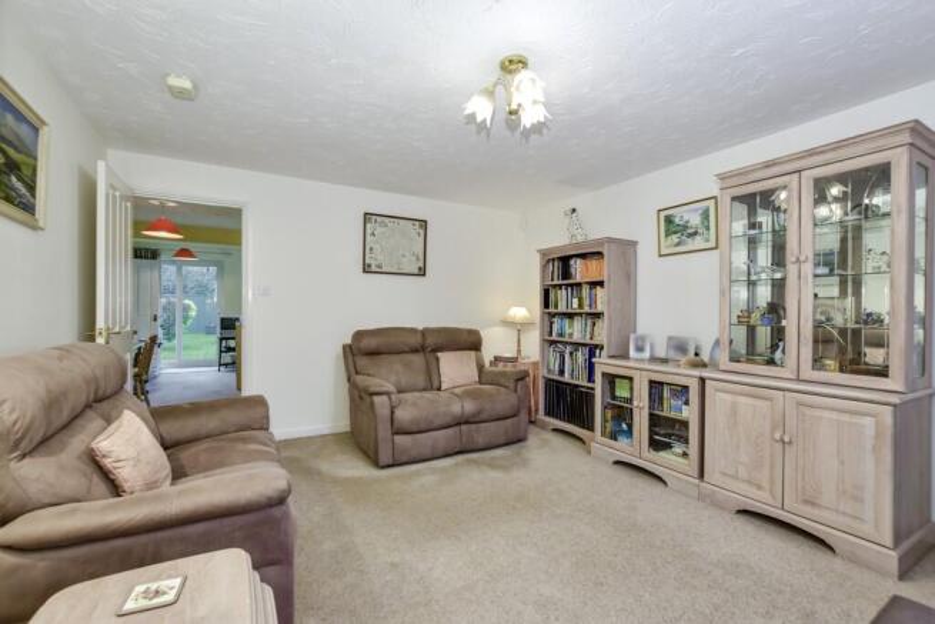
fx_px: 390
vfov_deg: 77.4
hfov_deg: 100.4
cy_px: 312
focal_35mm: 15
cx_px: 468
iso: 640
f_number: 8
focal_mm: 10
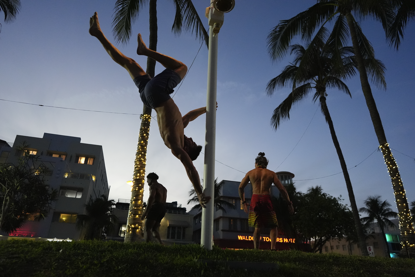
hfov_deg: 73.7
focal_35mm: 24
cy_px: 138
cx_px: 208
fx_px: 277
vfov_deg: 53.1
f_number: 3.2
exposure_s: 1/800
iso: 6400
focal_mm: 24
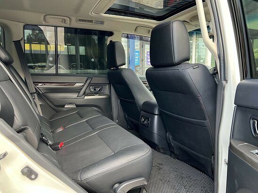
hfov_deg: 67.3
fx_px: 194
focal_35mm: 26
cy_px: 96
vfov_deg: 53.0
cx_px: 129
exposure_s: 1/108
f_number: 1.5
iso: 125
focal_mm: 5.7
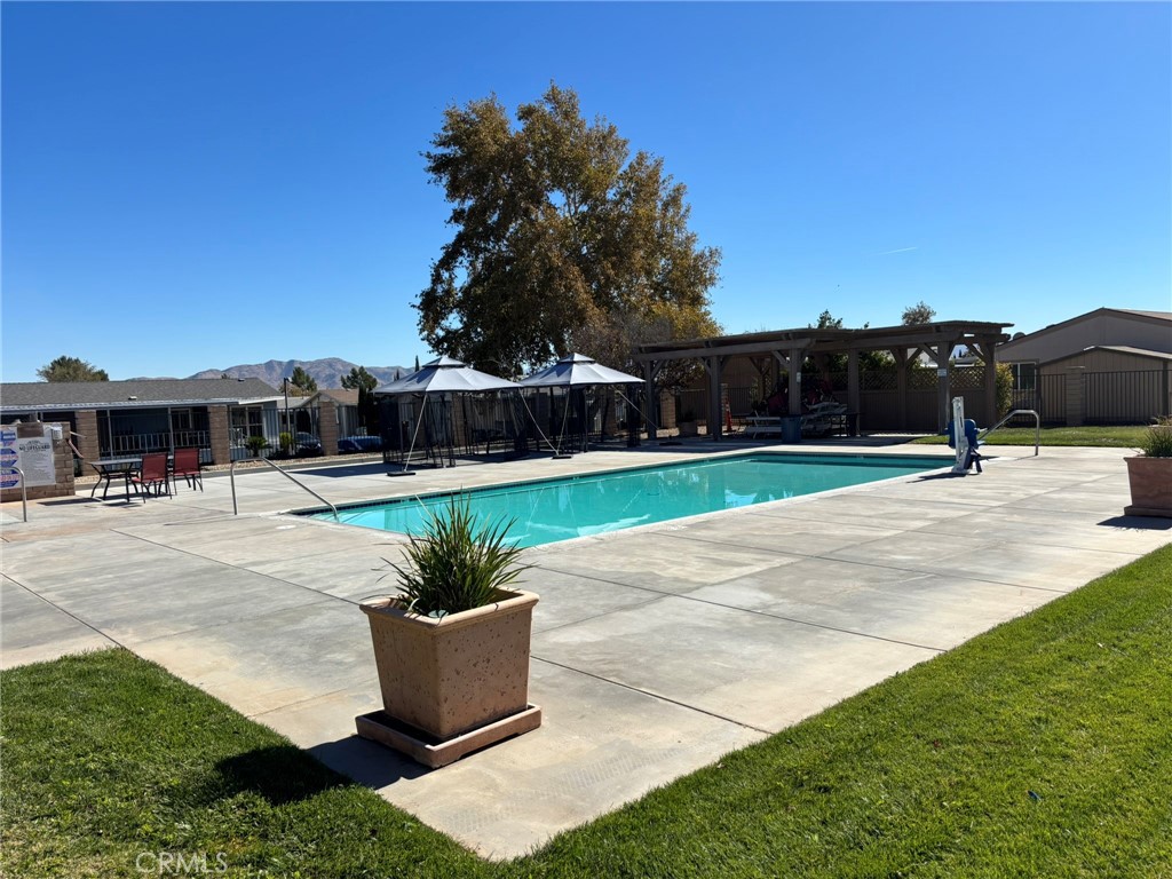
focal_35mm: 26
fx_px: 880
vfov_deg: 53.1
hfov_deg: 67.3
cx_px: 586
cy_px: 440
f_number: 1.6
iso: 50
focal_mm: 5.96
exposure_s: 1/5076
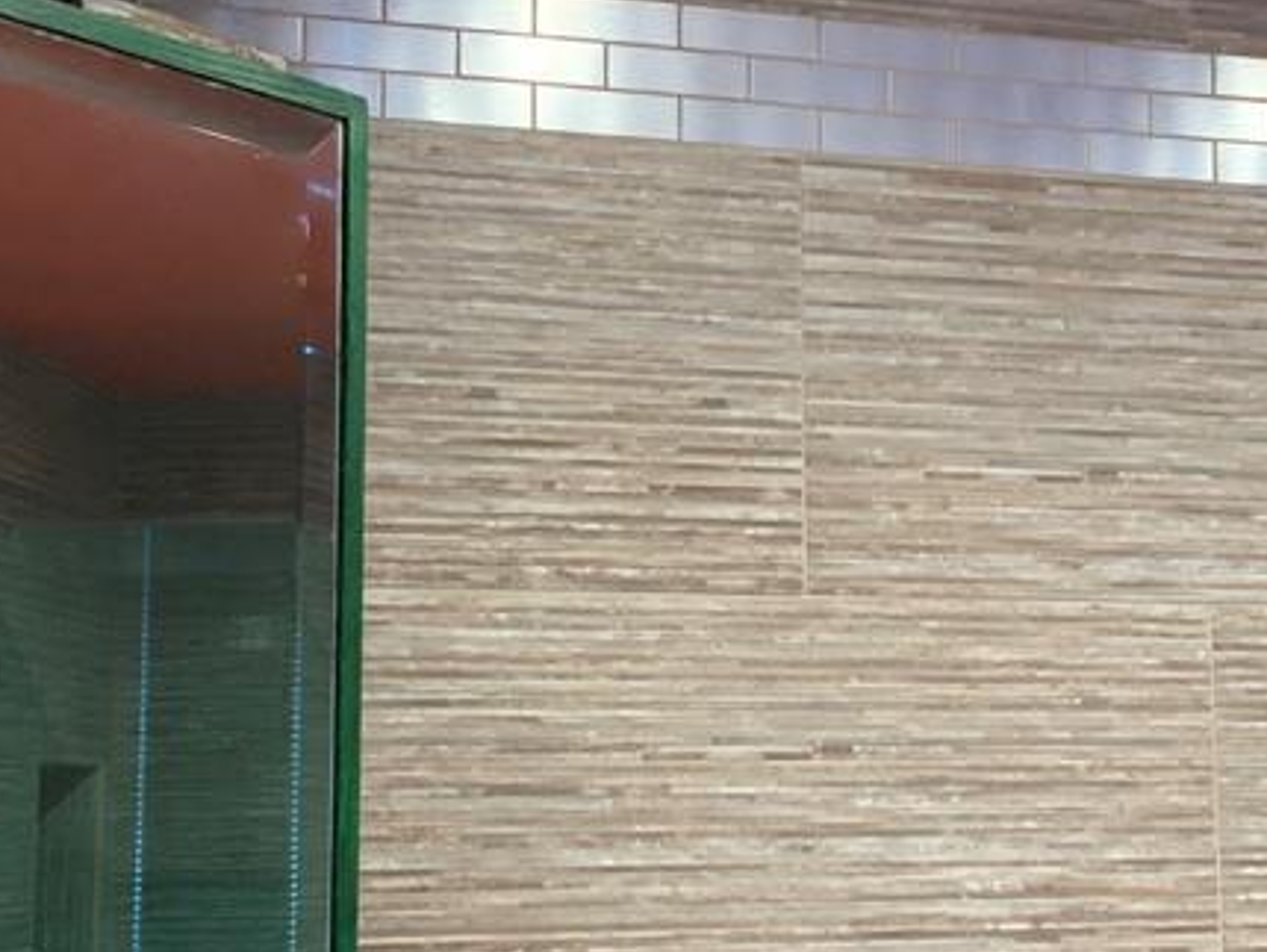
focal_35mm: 69
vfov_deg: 21.3
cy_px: 495
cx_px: 754
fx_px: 2527
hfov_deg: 28.1
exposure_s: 1/60
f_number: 1.8
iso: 160
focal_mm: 3
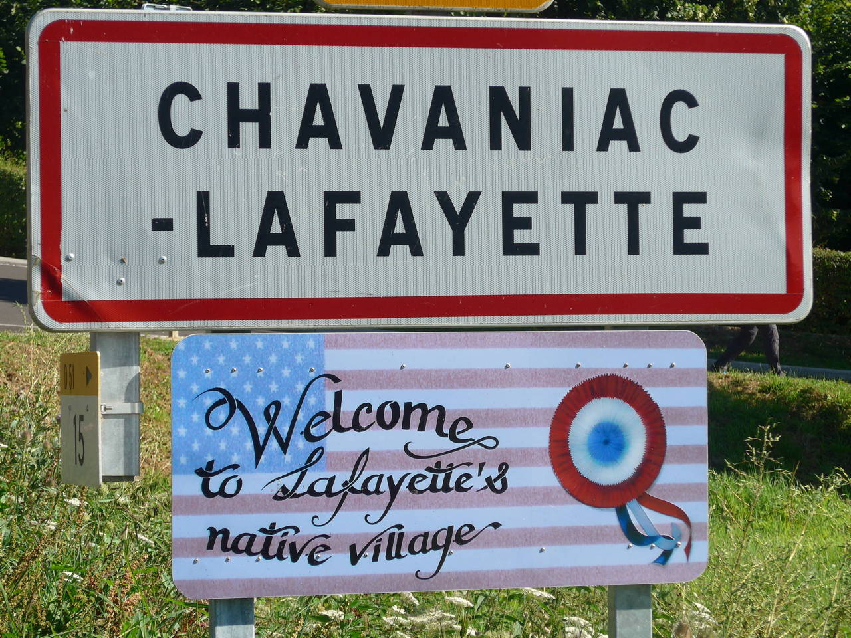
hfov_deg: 14.9
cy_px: 319
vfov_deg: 11.2
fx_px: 3245
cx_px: 426
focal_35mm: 132
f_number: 5.3
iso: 80
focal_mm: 25.7
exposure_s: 1/320
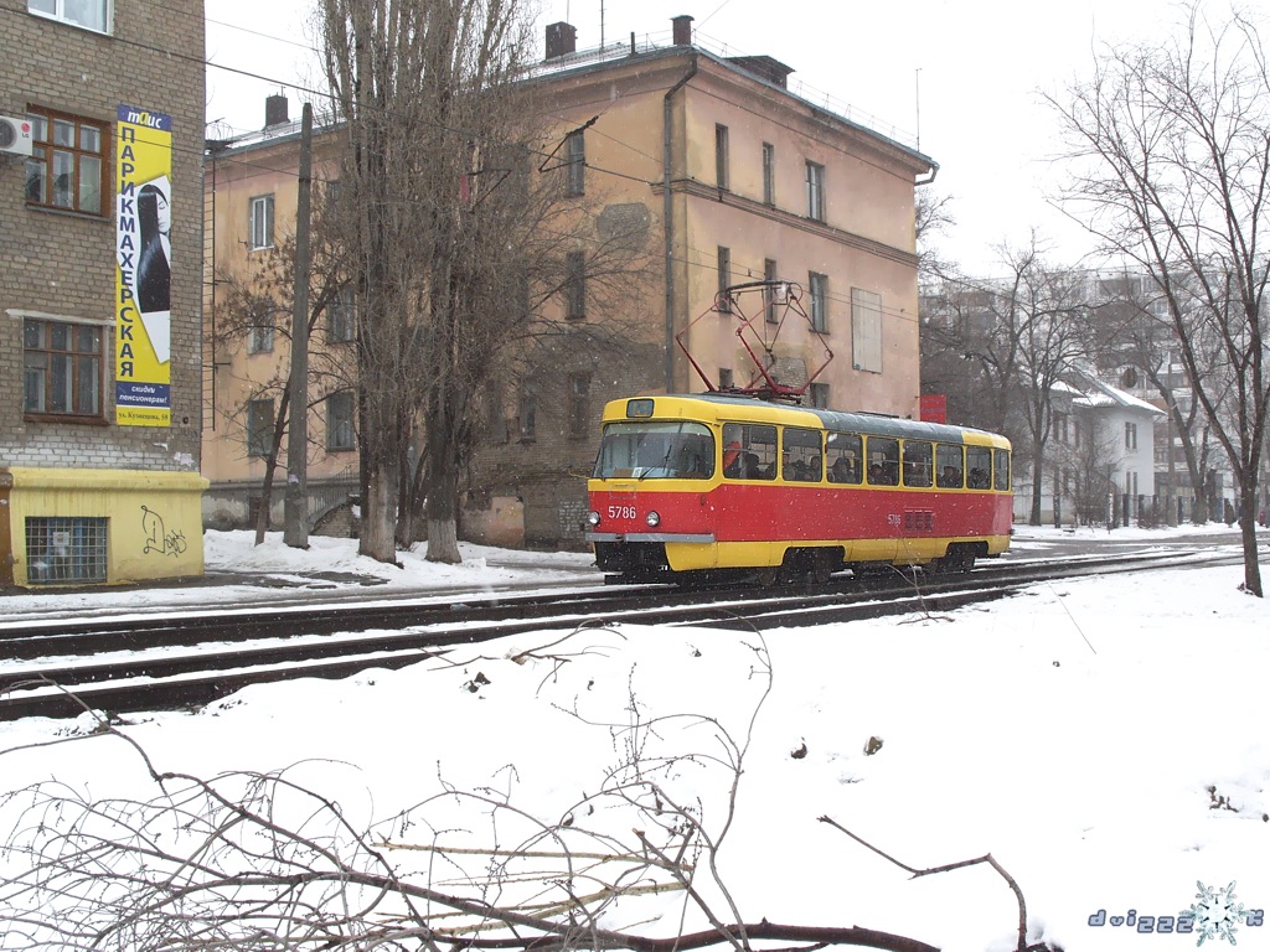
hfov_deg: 52.6
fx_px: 1284
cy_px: 476
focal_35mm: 35
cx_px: 635
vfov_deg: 40.7
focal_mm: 7.8
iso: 80
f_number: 6.3
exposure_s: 1/350
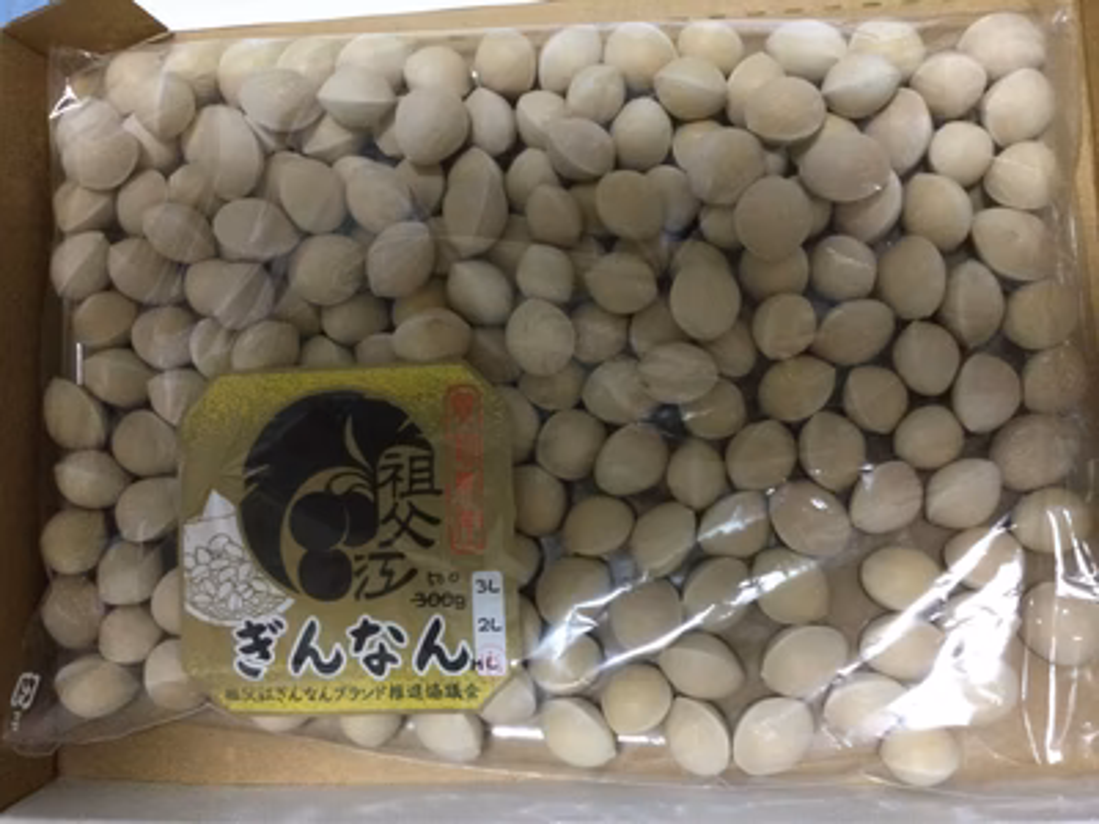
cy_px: 412
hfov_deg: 58.4
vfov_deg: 45.4
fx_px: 984
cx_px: 550
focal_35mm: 31
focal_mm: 3.3
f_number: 2.4
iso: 200
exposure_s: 1/20
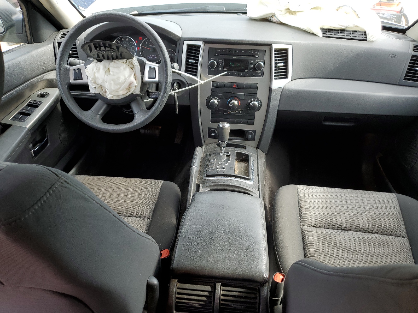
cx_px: 209
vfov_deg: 53.1
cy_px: 156
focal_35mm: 26
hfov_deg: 67.3
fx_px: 314
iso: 50
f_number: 1.5
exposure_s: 1/217
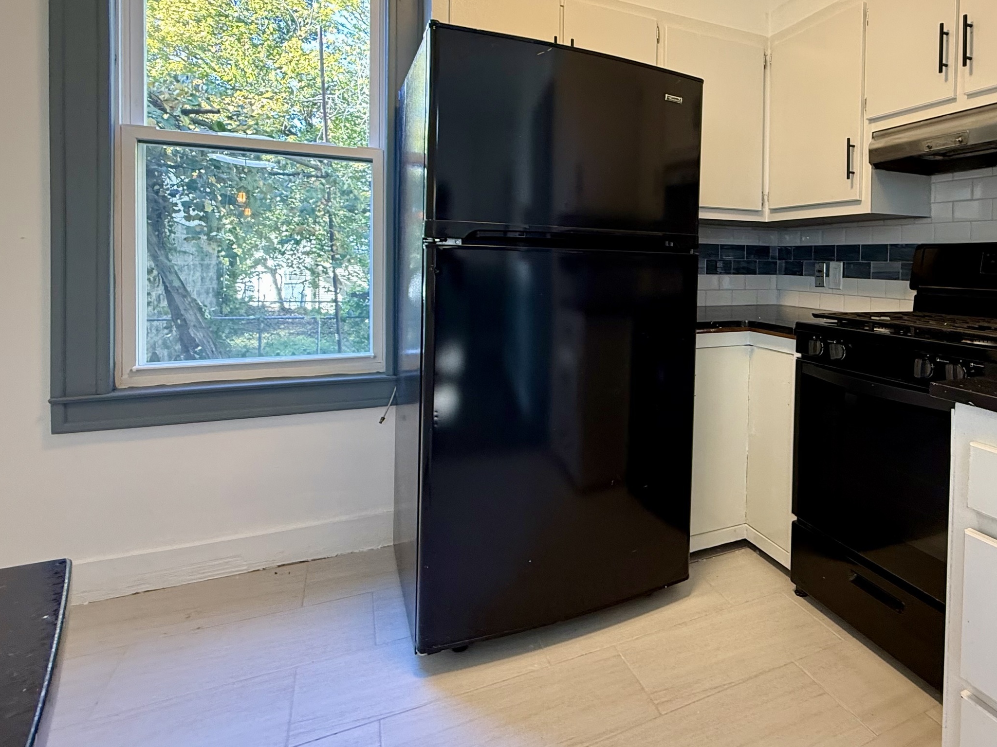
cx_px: 683
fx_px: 605
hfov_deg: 75.9
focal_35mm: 21
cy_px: 276
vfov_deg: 62.5
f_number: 2.2
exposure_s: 1/60
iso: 200
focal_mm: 2.22
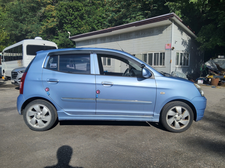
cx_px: 112
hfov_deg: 67.3
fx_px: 169
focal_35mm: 26
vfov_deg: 53.1
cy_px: 84
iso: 12
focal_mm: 3.98
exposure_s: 1/1179
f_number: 1.8
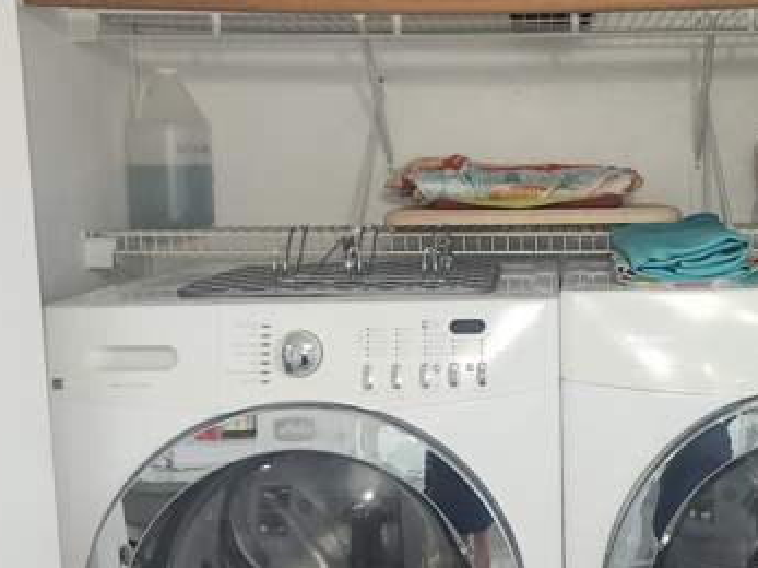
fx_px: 1160
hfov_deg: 35.1
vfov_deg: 27.5
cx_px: 596
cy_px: 319
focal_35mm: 53
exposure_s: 1/60
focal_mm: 5.4
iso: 80
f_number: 1.8
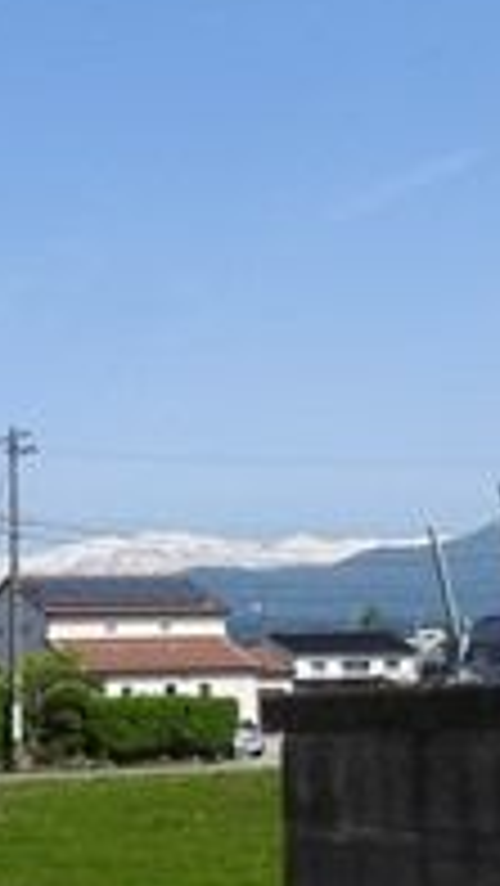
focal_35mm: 85
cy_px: 868
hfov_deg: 13.4
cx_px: -243
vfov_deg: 24.0
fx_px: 2001
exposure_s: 1/1600
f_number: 3.3
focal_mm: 4.3
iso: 100
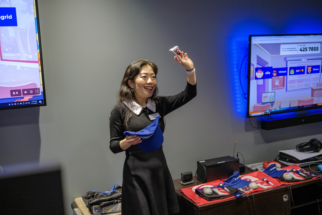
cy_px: 108
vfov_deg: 32.6
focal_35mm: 41
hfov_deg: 47.4
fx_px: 367
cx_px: 161
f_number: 1.2
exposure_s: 1/300
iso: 800
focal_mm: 27
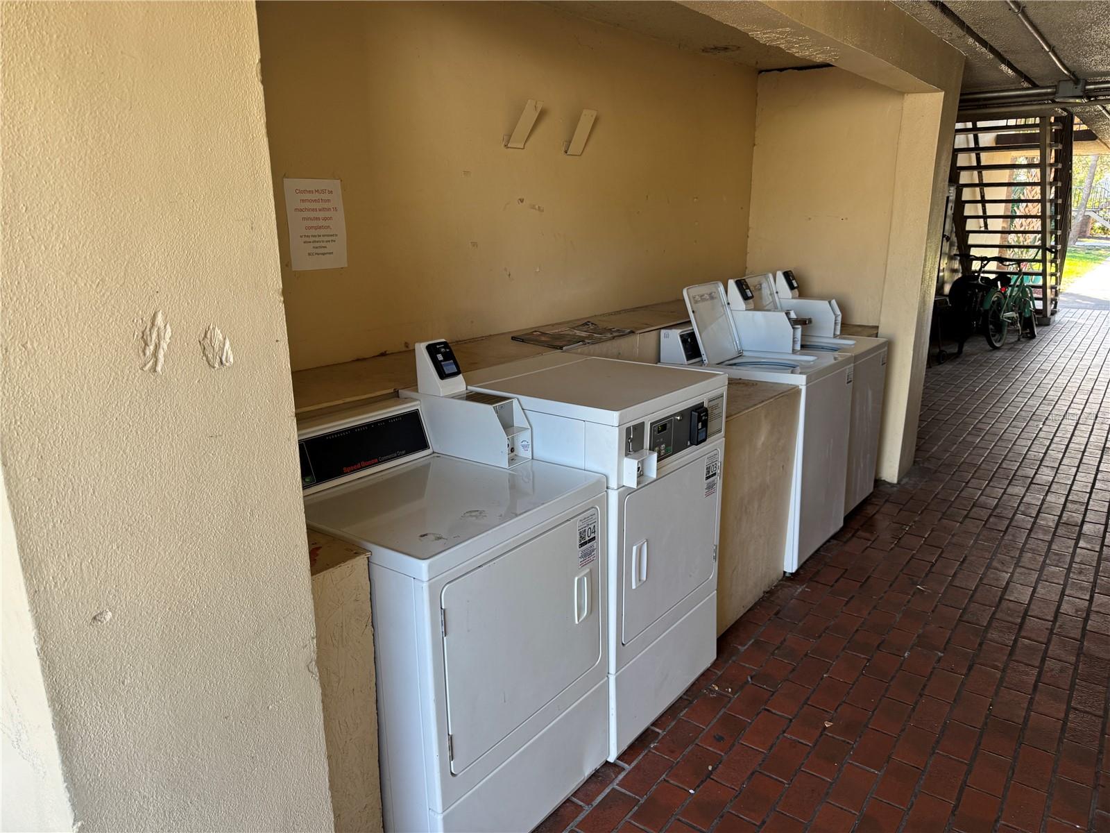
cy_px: 416
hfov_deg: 71.6
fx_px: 770
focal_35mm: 24
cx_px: 555
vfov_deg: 56.8
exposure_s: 1/121
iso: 100
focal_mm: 6.76
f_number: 1.78
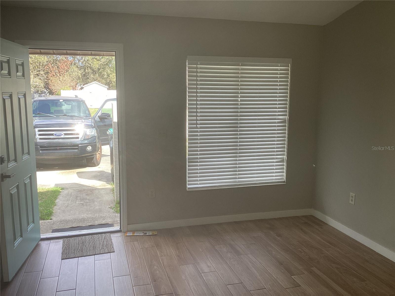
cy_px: 148
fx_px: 354
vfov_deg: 45.4
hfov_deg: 58.4
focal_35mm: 31
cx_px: 198
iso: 32
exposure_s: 1/120
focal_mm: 3.3
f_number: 2.4
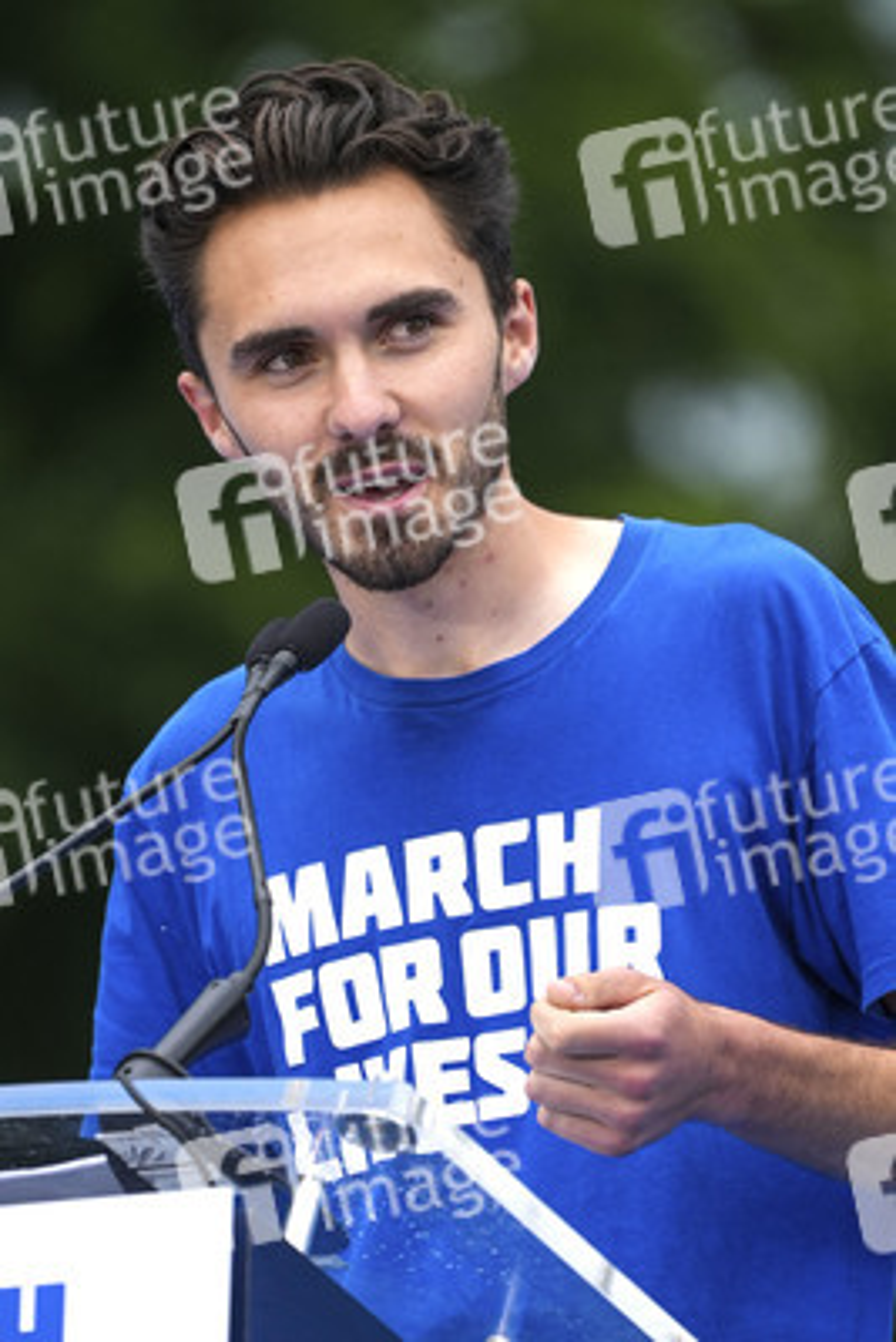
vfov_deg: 5.2
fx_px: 14807
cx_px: 448
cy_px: 671
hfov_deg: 3.5
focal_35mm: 397
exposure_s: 1/1000
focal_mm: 397
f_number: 5.6
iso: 400
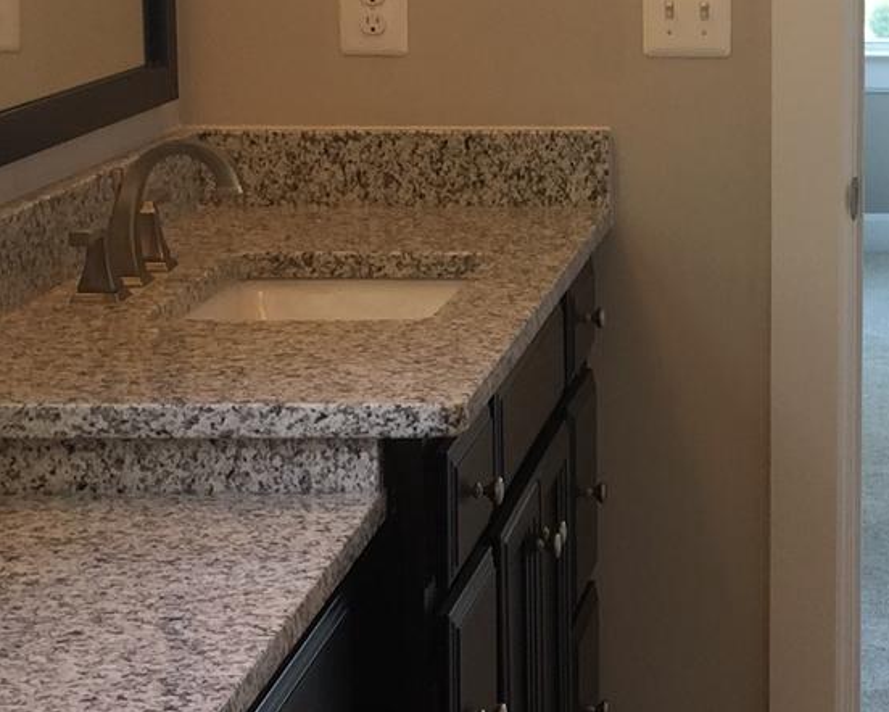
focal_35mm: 105
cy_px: 227
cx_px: 978
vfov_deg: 14.6
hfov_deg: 17.6
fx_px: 2764
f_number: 2.2
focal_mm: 4.15
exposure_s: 1/40
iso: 32
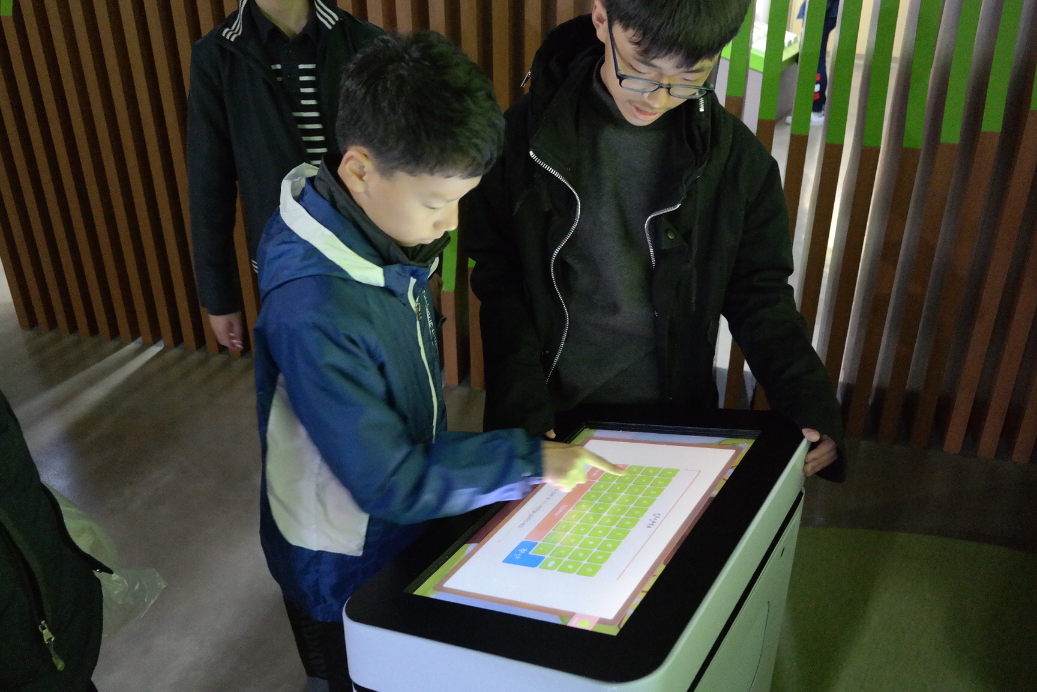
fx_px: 864
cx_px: 518
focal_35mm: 30
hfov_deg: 61.9
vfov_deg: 43.6
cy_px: 346
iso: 3200
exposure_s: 1/40
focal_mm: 20
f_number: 3.5
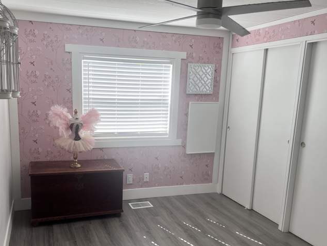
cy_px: 139
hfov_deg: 55.2
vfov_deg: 42.9
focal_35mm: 33
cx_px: 144
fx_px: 312
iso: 50
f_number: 1.5
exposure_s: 1/164
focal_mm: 5.7
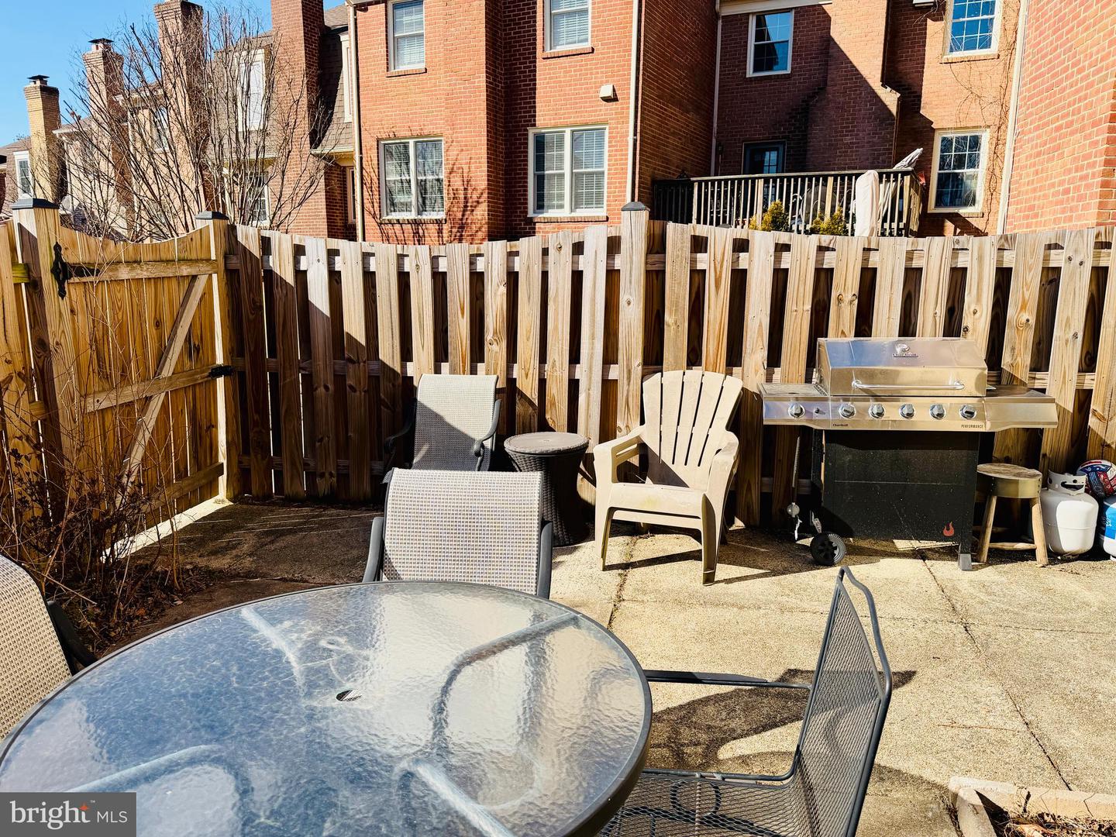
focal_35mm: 24
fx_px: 774
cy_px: 418
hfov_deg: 71.6
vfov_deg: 56.8
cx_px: 558
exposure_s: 1/3021
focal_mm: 6.76
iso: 80
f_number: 1.78
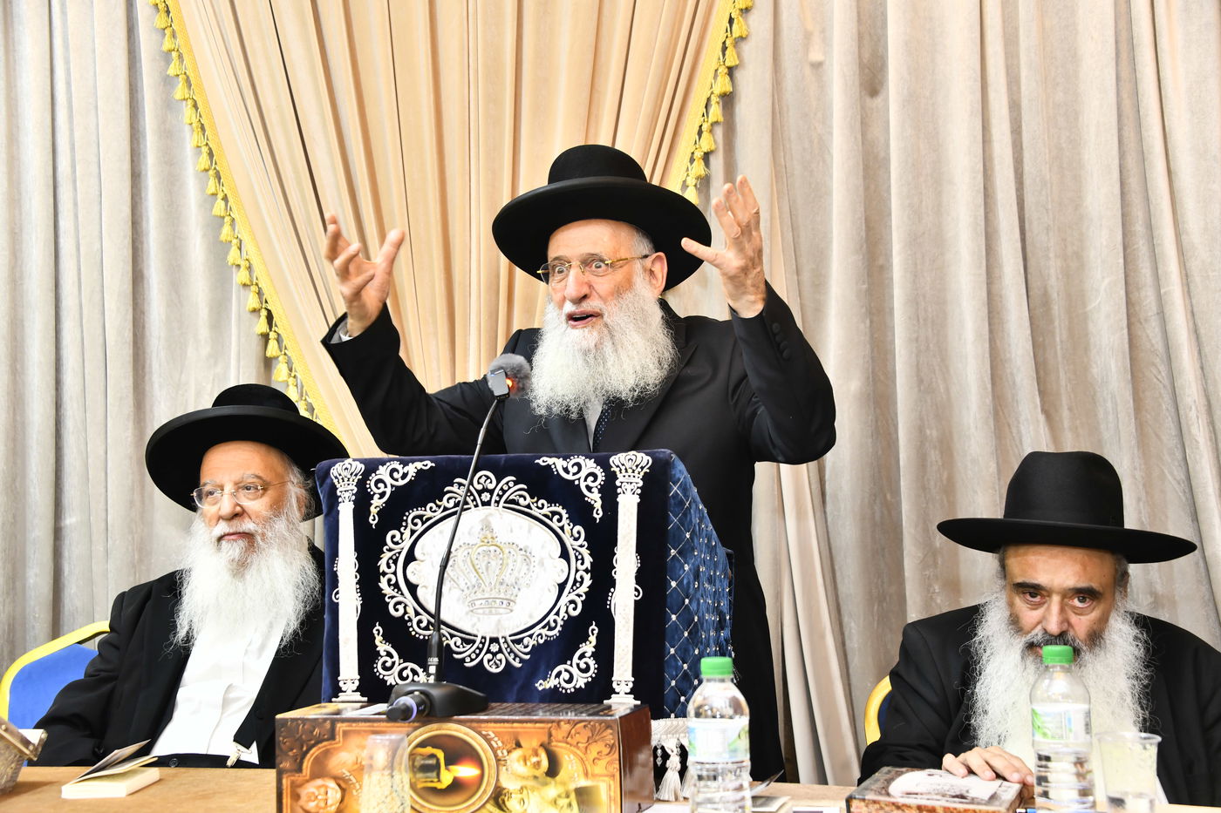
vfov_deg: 28.1
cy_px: 406
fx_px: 1628
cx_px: 610
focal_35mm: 48
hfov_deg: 41.1
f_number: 5.6
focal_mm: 48
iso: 800
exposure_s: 1/80
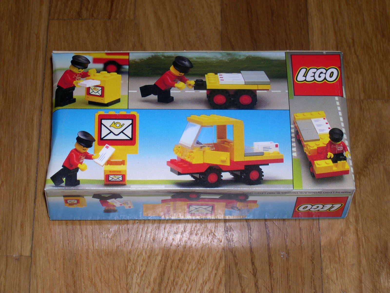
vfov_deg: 15.2
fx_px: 1093
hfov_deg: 20.2
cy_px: 146
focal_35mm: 97
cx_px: 195
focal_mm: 20.5
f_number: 4.6
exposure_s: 1/60
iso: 100
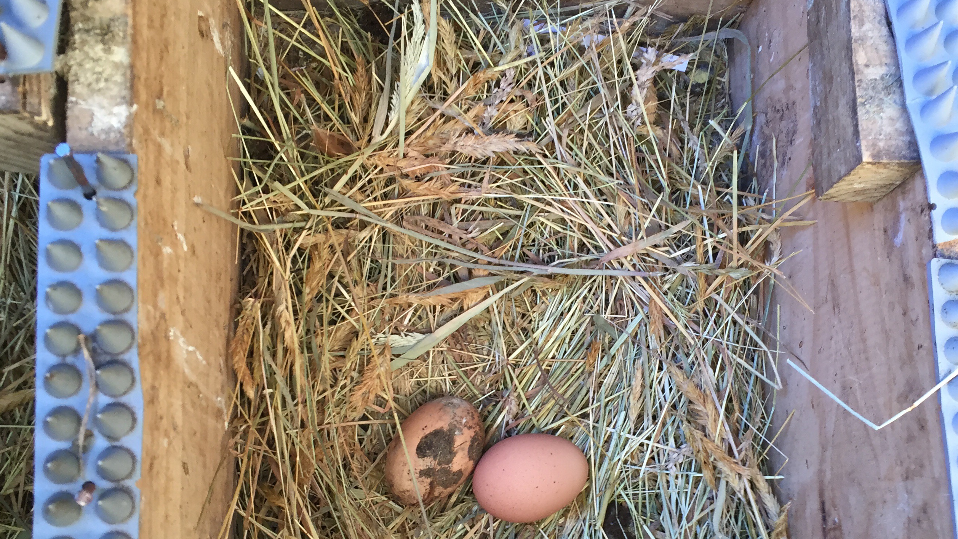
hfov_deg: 49.1
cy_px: 353
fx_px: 1042
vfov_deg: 28.8
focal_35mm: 41
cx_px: 570
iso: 32
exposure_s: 1/33
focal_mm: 4.15
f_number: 2.2
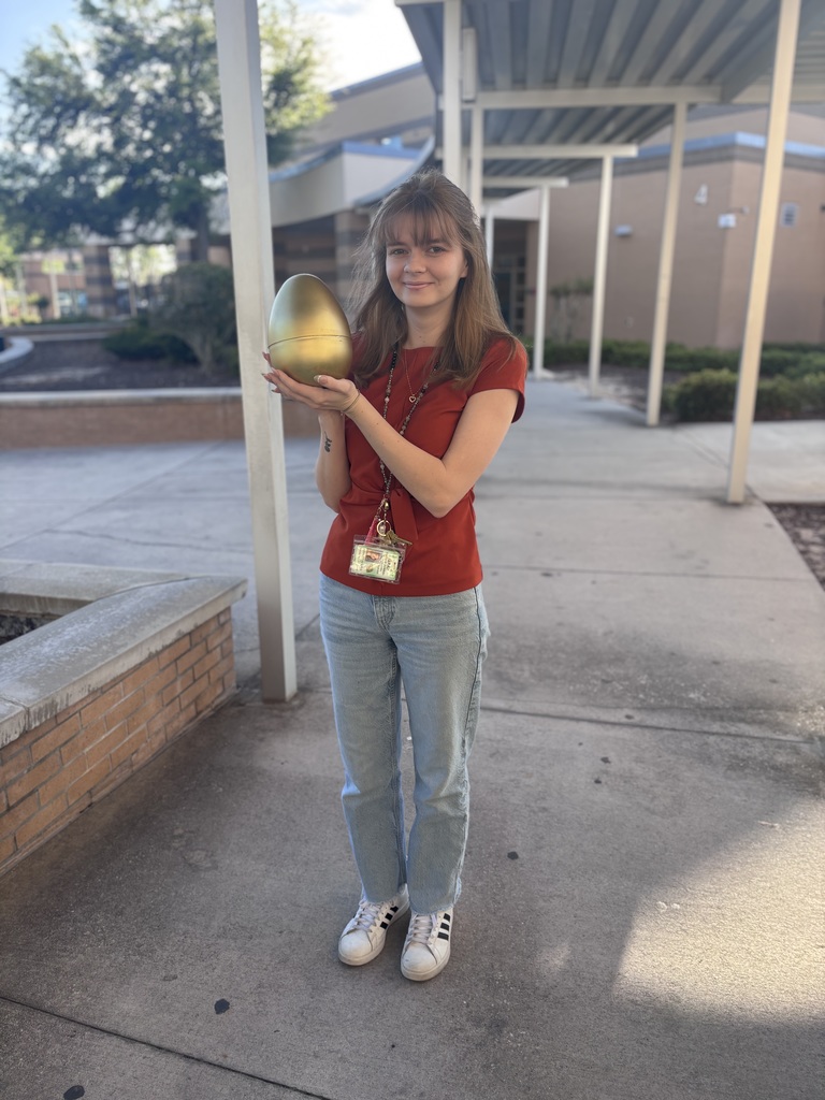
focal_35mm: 26
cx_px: 412
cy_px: 550
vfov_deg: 67.3
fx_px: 826
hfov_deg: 53.1
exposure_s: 1/517
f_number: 1.6
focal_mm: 5.96
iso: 50
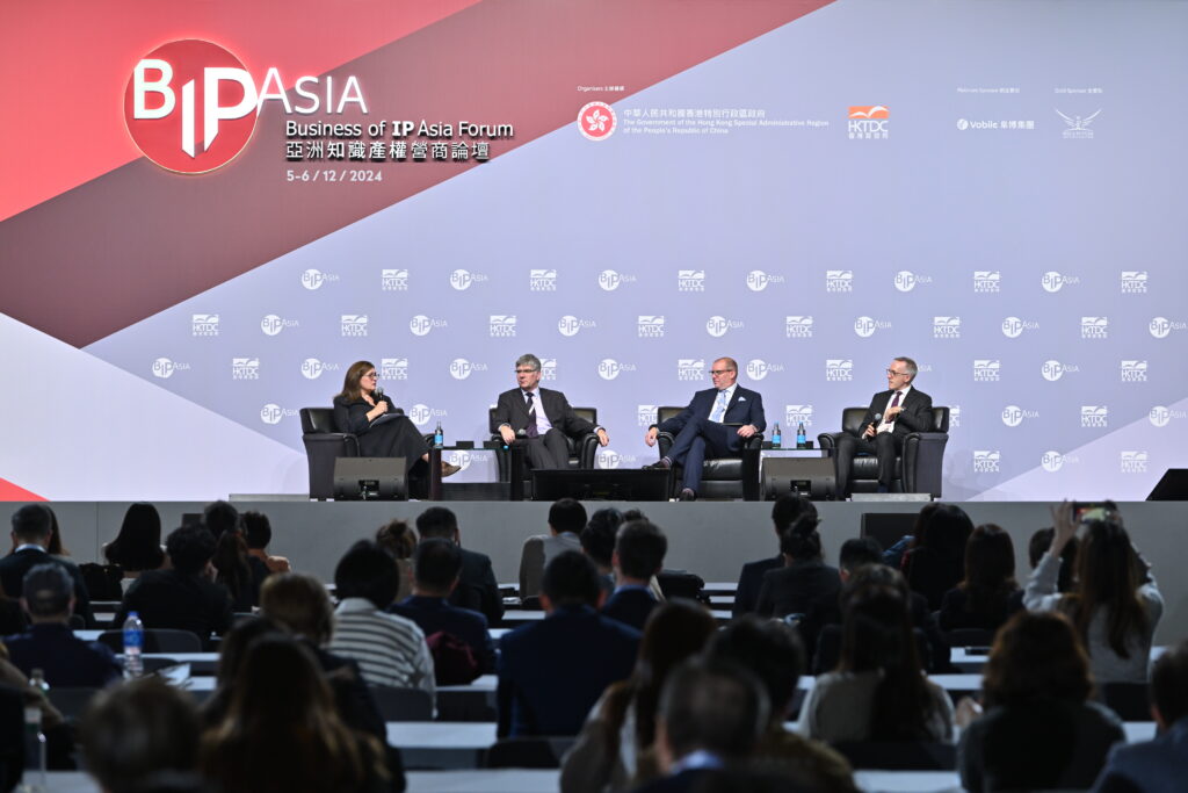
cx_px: 594
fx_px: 4158
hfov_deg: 16.3
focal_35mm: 126
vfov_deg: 10.9
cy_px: 396
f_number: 4.5
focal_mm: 126
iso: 640
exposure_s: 1/100
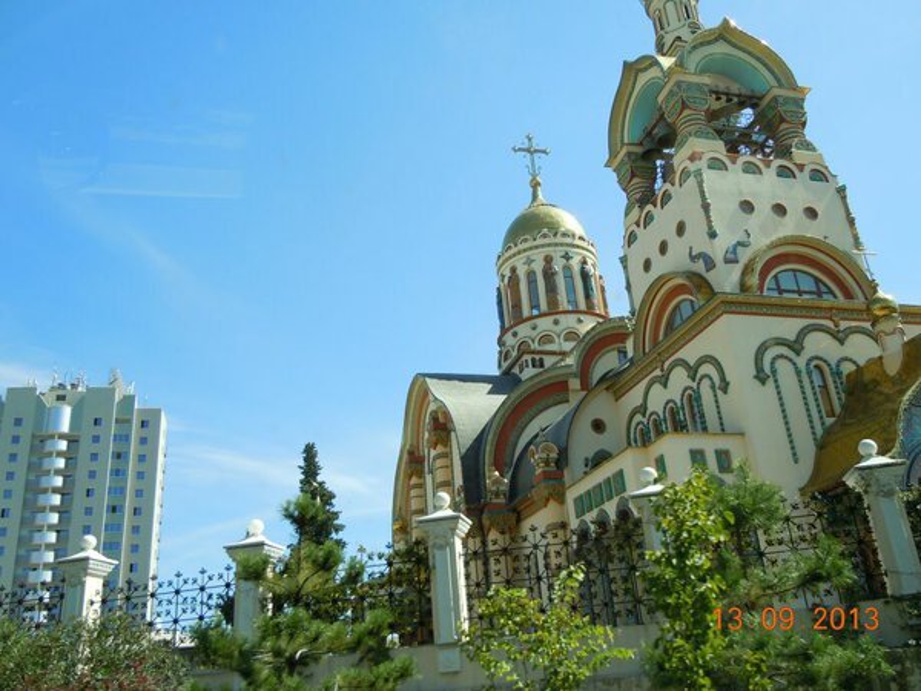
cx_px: 460
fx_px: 798
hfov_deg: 60.0
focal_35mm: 30
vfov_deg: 46.8
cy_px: 346
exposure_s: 1/500
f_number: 3.5
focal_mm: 5.4
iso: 100
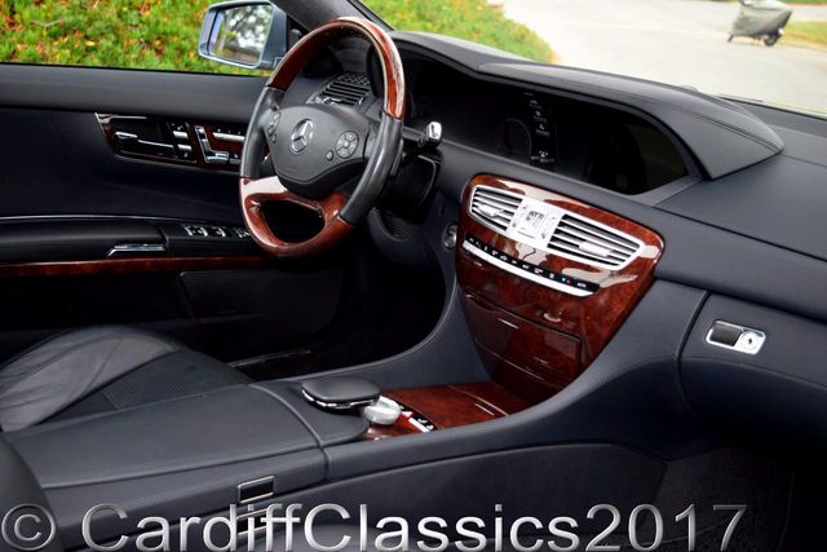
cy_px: 276
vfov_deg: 29.9
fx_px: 1034
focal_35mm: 45
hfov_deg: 43.6
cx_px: 414
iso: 800
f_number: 5
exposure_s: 1/100
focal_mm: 30
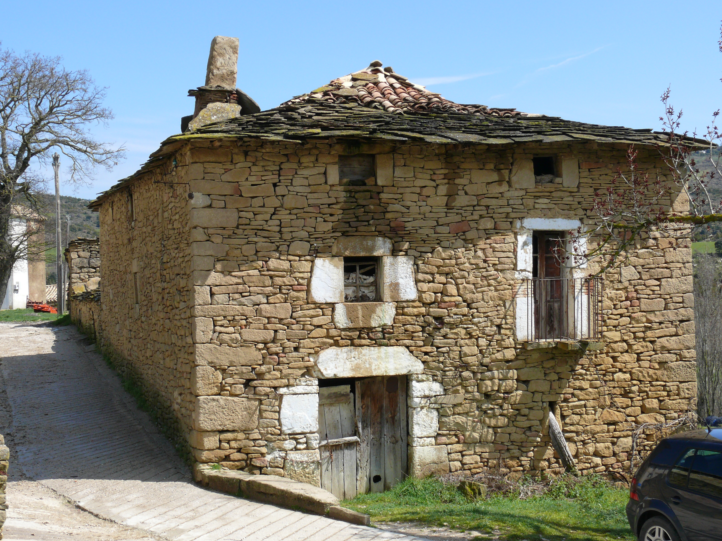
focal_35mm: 64
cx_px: 359
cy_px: 277
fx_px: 1335
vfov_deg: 22.9
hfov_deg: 30.3
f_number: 5.6
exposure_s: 1/400
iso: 100
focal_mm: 11.8
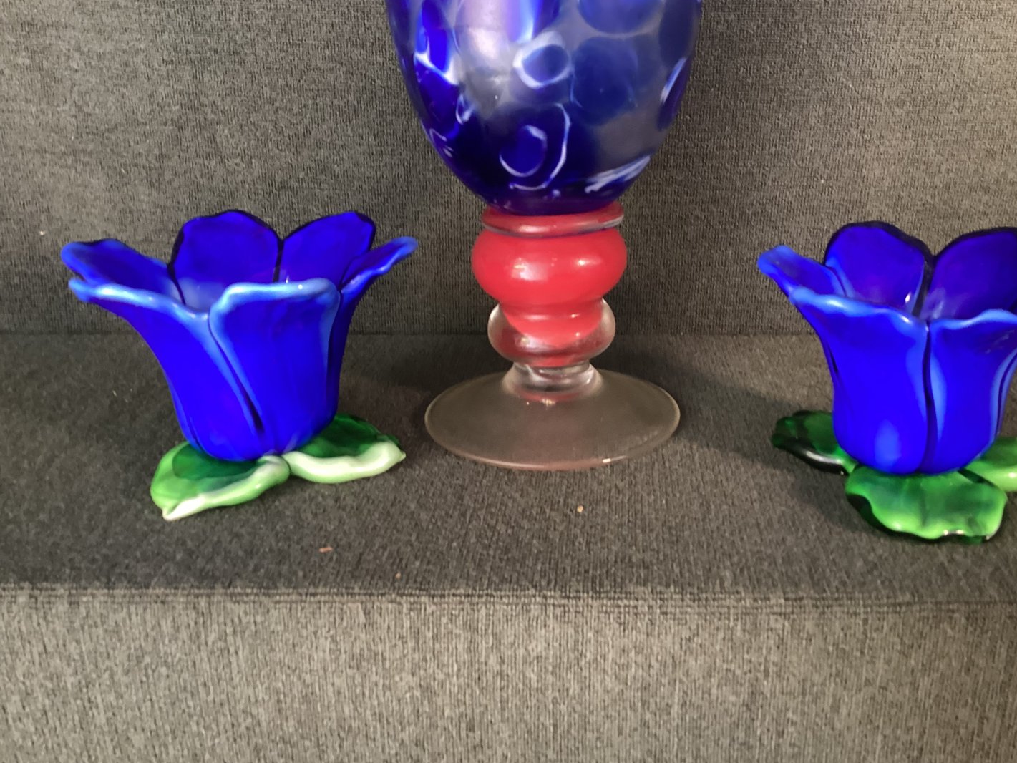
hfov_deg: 55.3
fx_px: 970
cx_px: 536
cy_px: 358
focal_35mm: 33
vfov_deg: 42.9
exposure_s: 1/30
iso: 320
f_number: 2.4
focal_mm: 3.3
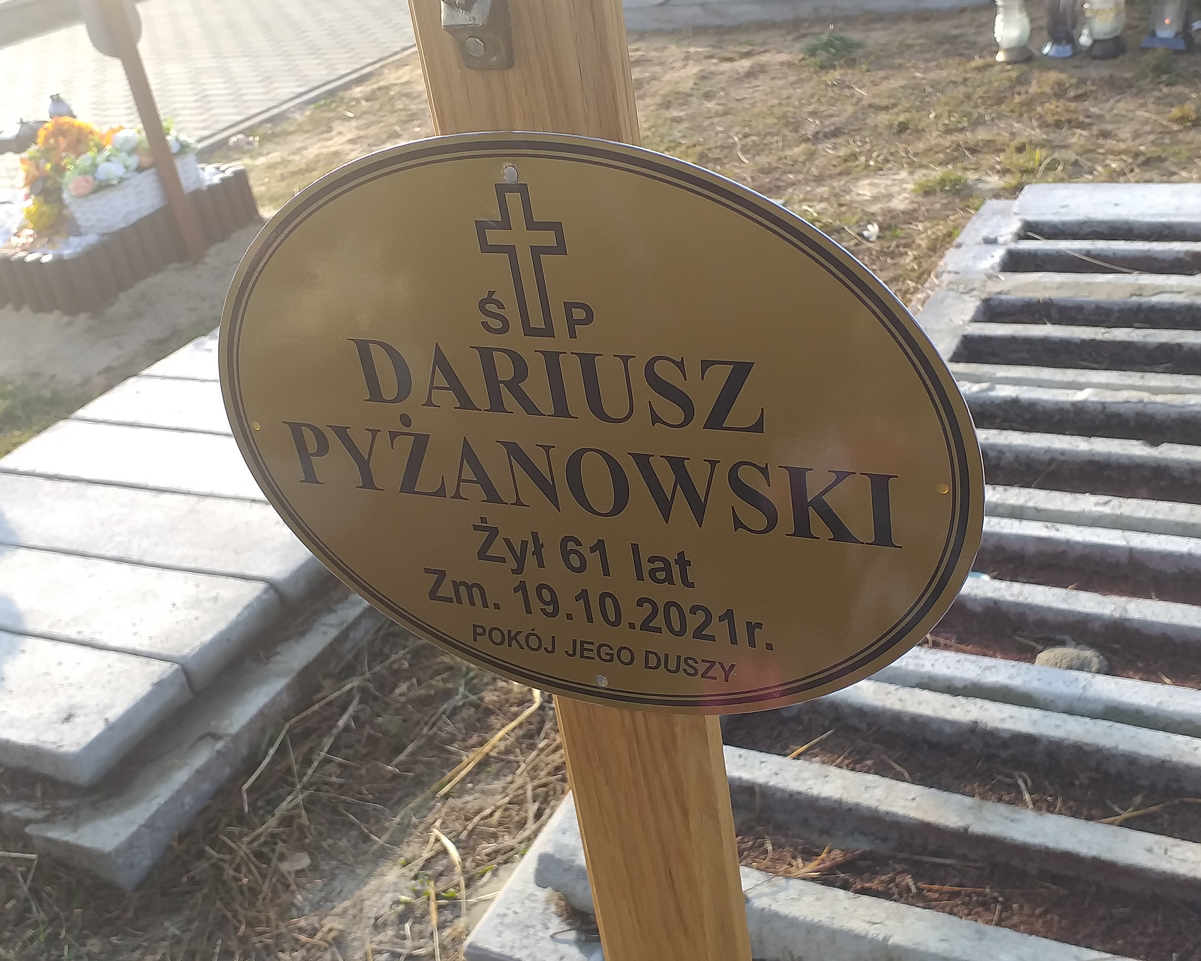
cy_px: 489
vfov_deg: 50.0
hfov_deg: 60.3
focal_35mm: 29
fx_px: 1031
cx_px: 653
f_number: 1.9
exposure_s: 1/448
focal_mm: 3.6
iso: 40
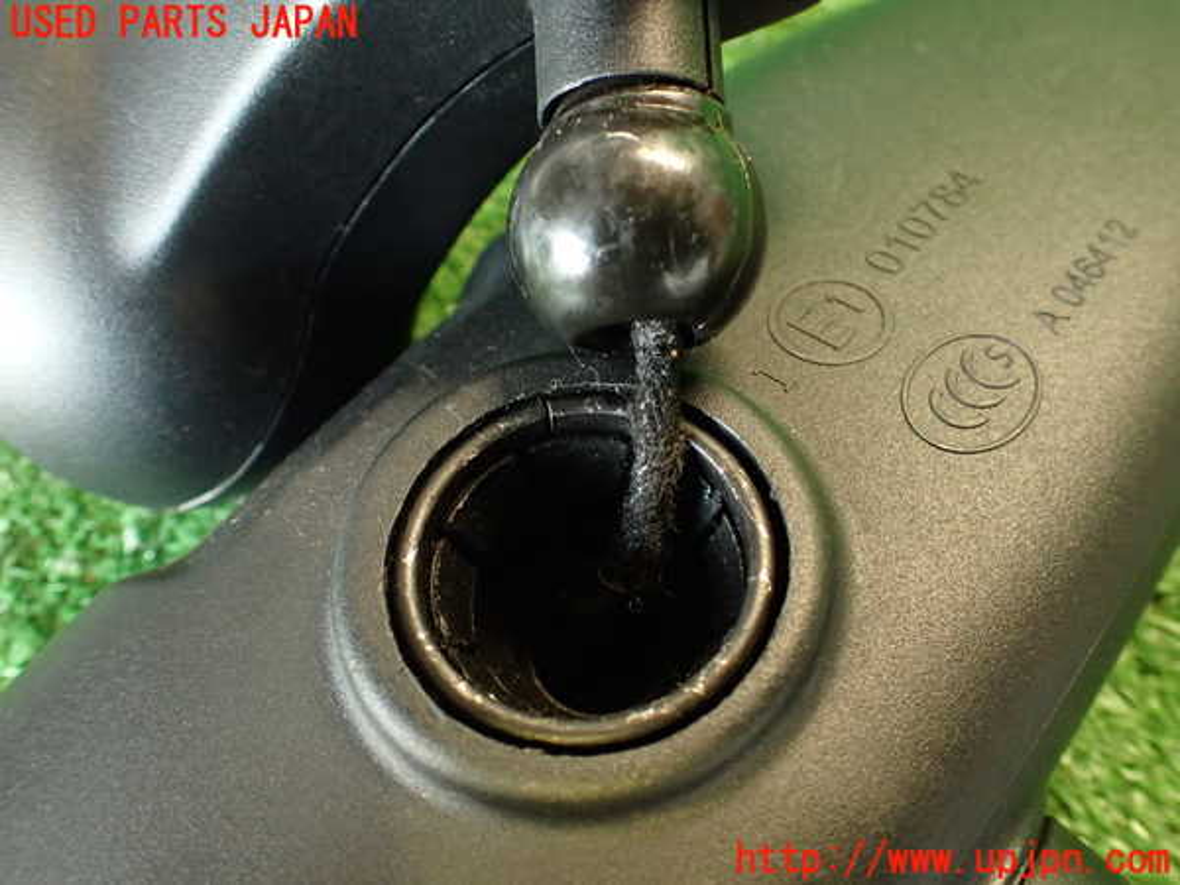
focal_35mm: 30
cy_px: 442
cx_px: 590
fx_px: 1023
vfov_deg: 46.8
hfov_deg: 60.0
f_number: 2.3
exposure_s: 1/30
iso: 640
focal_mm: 5.4
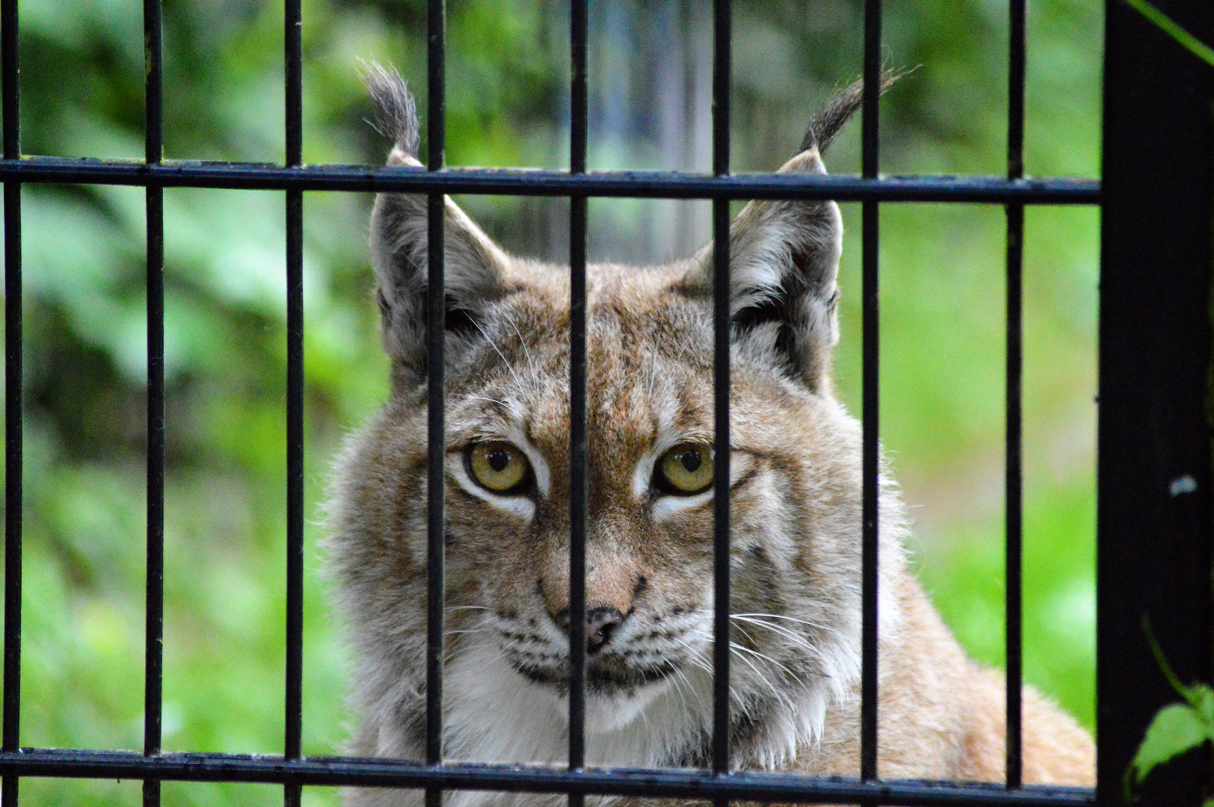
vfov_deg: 5.4
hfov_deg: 8.1
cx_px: 607
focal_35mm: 255
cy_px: 404
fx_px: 8592
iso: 6400
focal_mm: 170
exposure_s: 1/2500
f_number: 4.5
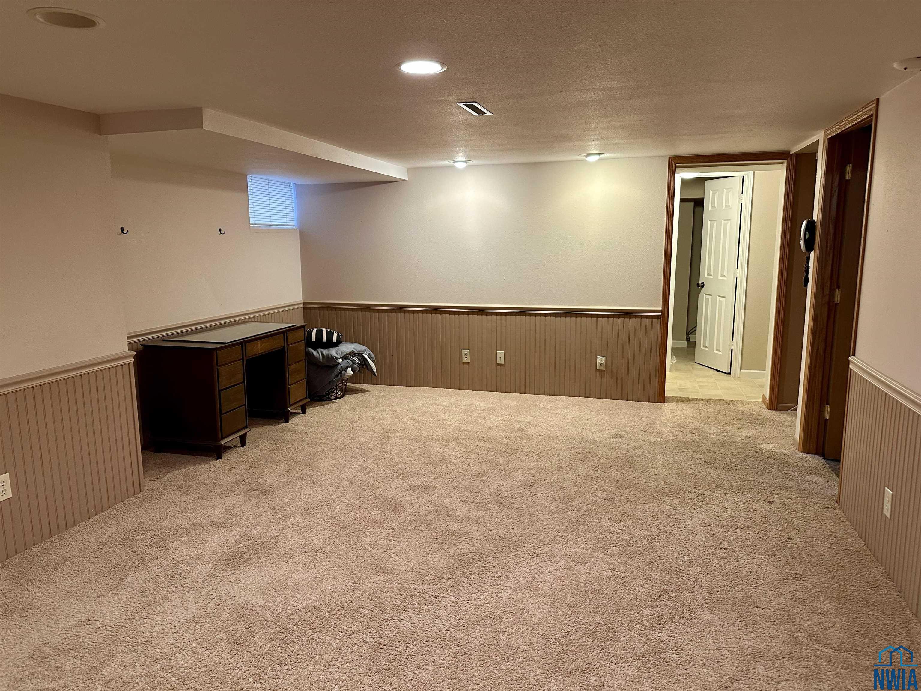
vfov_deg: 56.8
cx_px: 460
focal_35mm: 24
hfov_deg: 71.6
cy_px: 346
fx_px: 639
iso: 400
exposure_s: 1/60
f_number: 1.78
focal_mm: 6.86
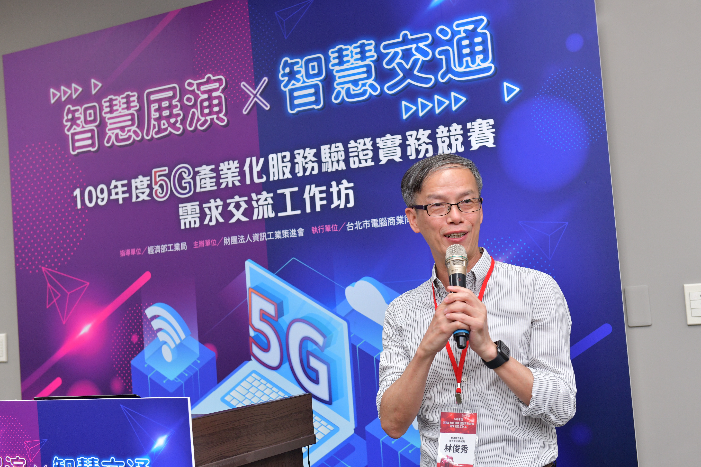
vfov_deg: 24.6
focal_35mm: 55
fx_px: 1071
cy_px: 234
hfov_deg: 36.2
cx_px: 350
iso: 900
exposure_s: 1/125
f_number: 5.6
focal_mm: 55
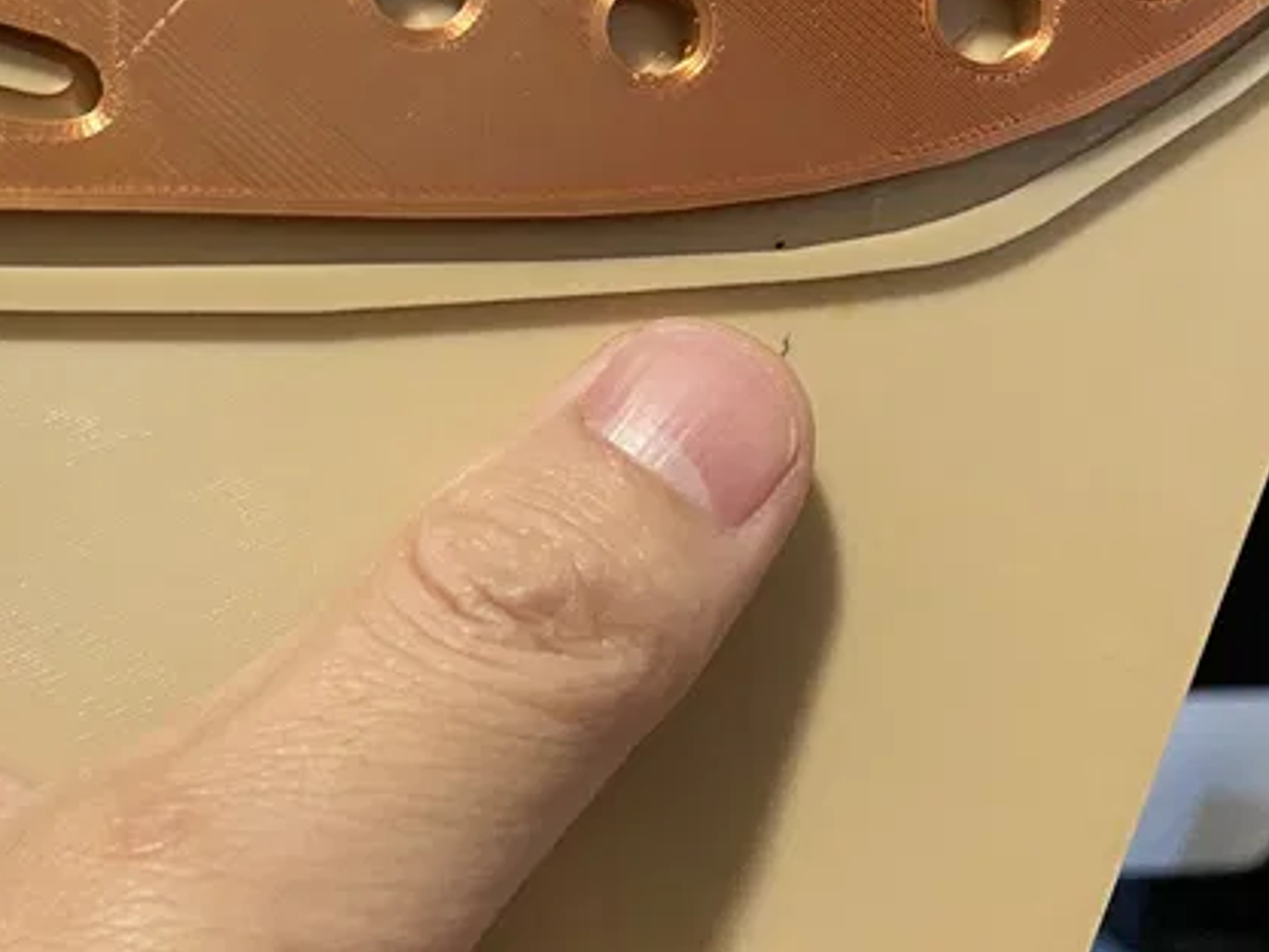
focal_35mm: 52
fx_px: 1907
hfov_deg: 35.7
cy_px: 248
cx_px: 263
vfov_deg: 27.7
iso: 500
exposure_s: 1/30
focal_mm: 4.25
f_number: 1.8
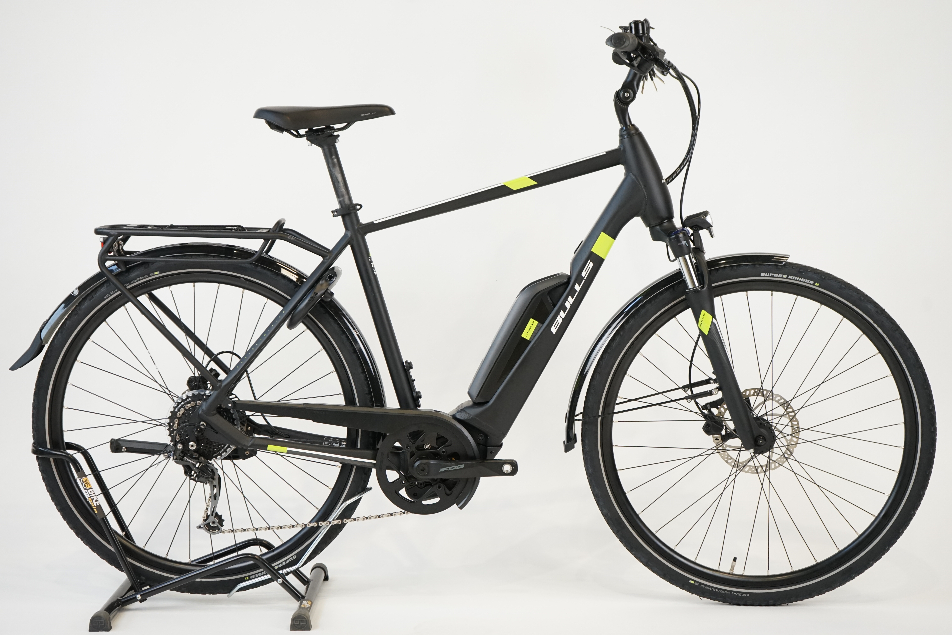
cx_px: 476
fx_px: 1587
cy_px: 318
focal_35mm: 60
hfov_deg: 33.4
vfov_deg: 22.6
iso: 1600
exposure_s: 1/200
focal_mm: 60
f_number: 5.6
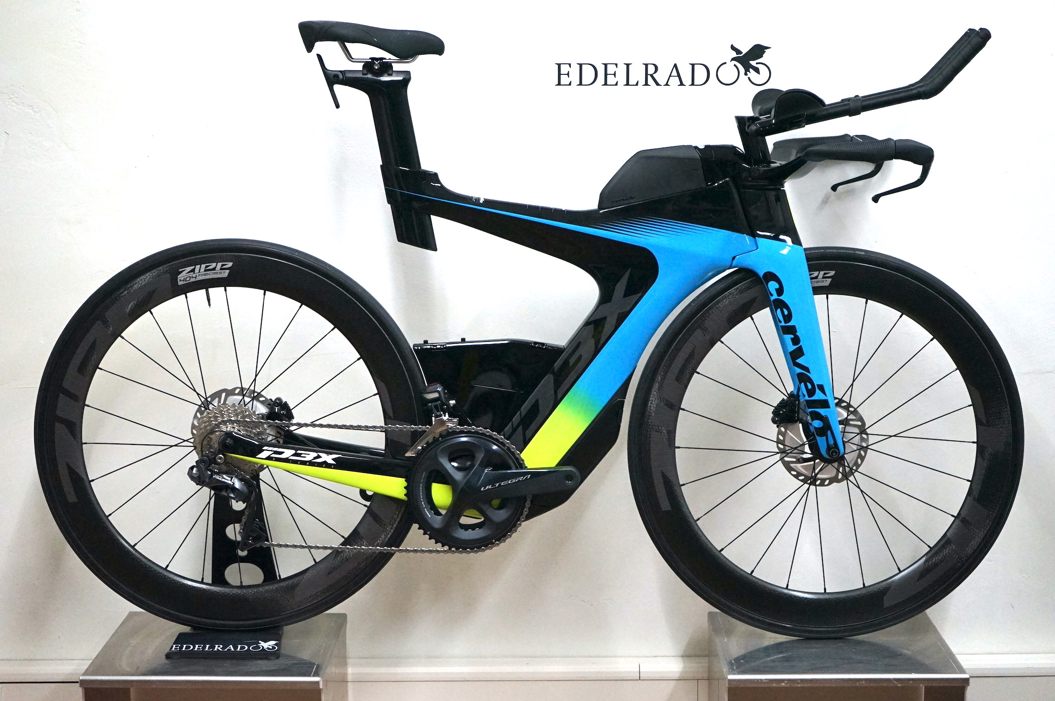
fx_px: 2049
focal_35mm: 70
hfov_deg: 28.9
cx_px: 528
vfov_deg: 19.4
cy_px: 350
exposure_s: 1/160
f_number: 5.6
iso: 4000
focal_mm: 70
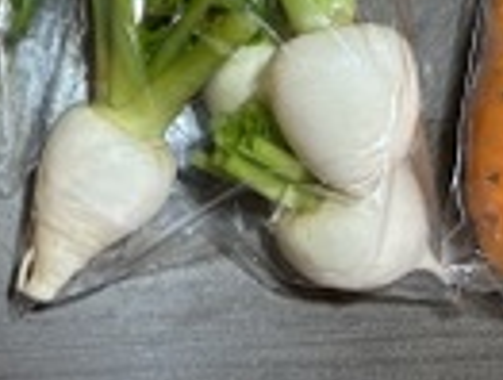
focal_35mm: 95
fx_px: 1384
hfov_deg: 20.0
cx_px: 8
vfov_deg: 14.1
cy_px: -276
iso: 160
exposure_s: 1/50
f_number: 1.5
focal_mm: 5.7
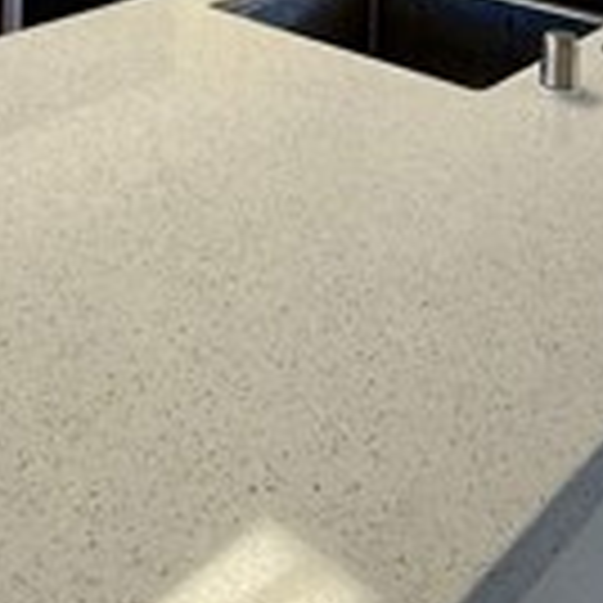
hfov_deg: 29.0
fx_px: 1163
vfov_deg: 23.2
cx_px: 338
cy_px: -310
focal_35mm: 59
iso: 160
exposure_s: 1/120
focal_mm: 2.22
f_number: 2.2
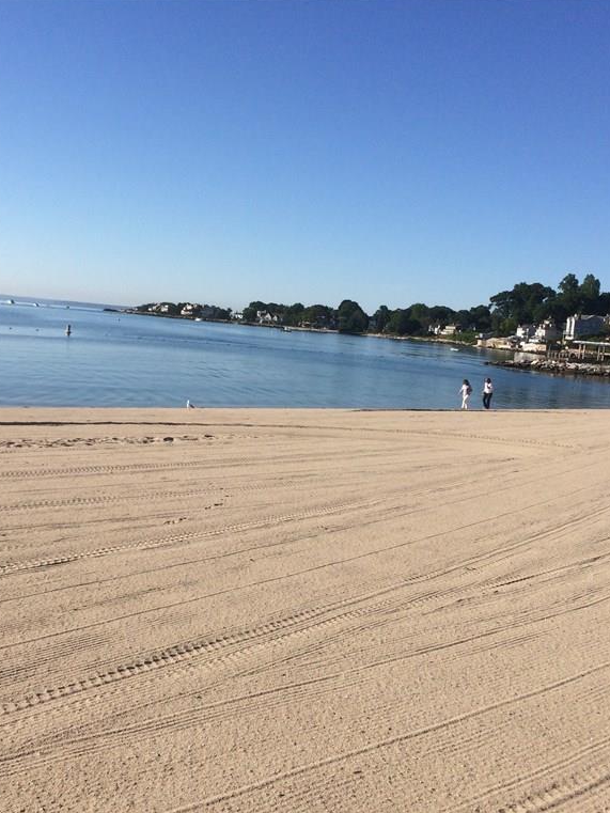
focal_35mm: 39
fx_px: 916
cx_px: 292
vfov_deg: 47.9
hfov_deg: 36.8
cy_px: 404
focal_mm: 4.15
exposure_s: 1/2933
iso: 32
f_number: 2.2
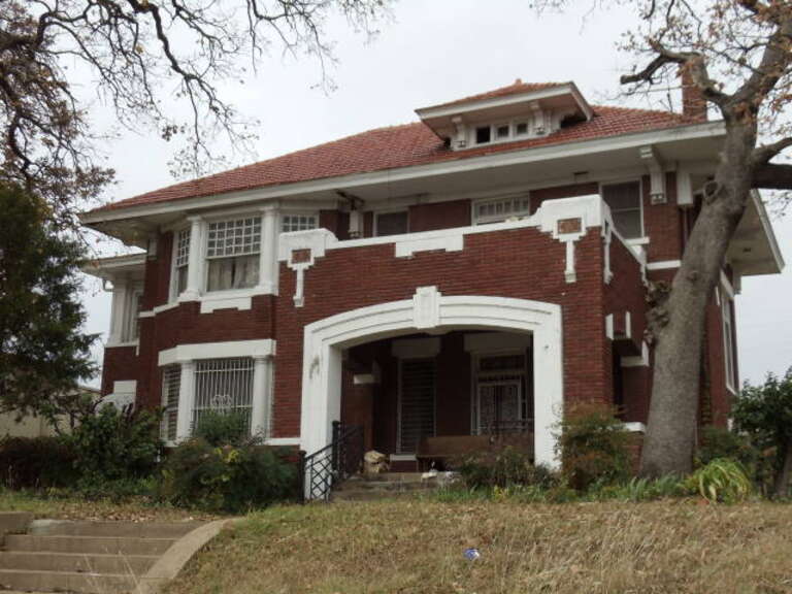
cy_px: 297
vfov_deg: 24.0
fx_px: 1396
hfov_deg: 31.7
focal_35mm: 61
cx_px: 396
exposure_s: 1/500
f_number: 4.1
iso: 100
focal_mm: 8.3
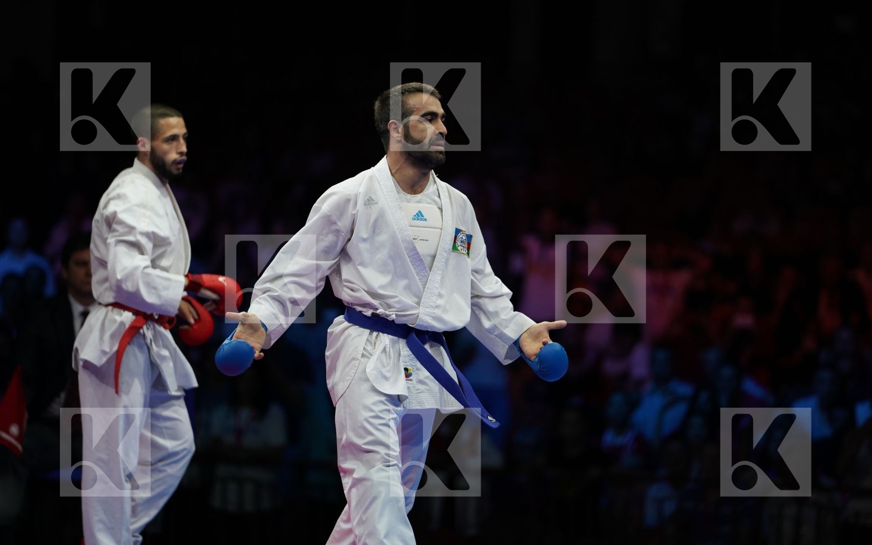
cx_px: 436
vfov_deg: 6.4
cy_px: 279
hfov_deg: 10.2
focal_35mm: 205
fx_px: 4872
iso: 1000
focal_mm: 200
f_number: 2.8
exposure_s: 1/1000
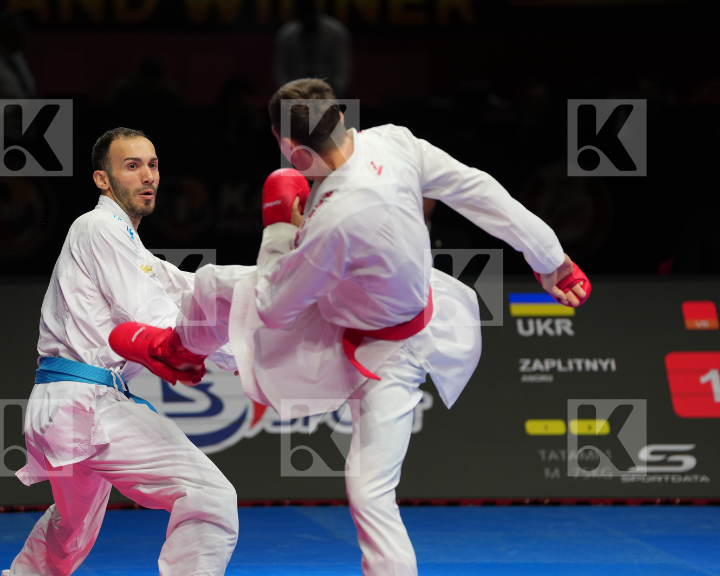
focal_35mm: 226
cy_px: 288
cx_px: 320
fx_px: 4816
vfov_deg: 6.8
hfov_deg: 8.6
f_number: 2.8
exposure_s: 1/1000
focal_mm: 200
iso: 500
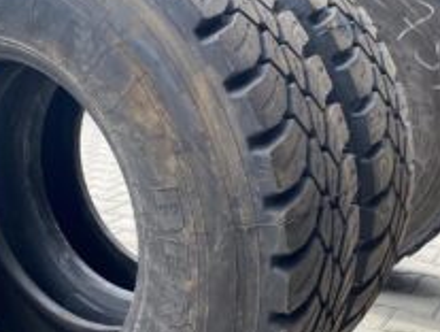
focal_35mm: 54
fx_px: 688
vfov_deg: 27.1
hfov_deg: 34.9
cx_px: 121
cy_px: 180
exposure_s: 1/877
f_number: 1.8
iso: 32
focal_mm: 4.25
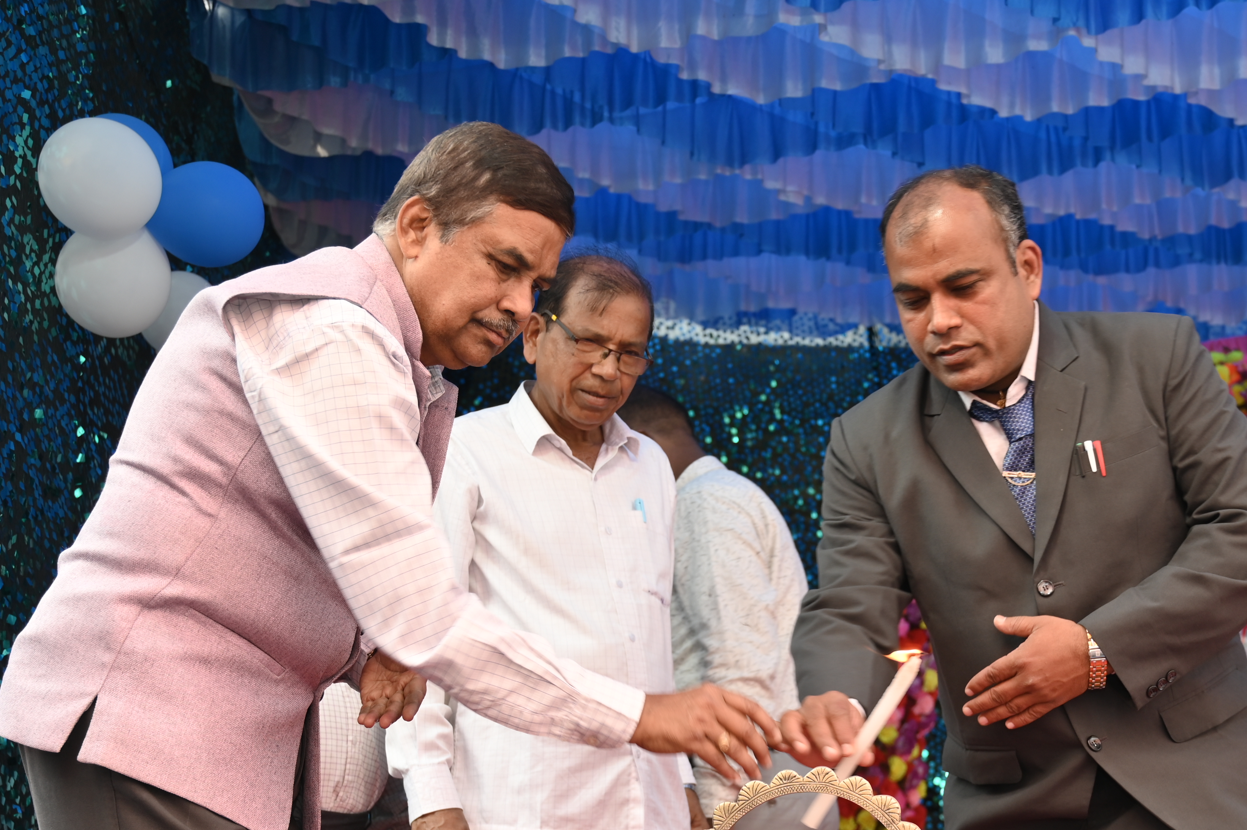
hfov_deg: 28.7
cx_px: 821
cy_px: 753
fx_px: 2423
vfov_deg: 19.1
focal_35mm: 70
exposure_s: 1/100
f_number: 4.5
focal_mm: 38
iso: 125
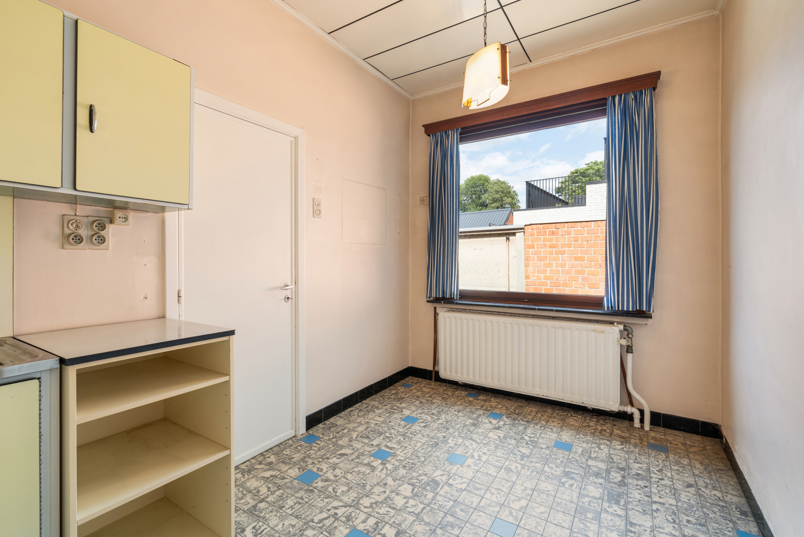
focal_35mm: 16
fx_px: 357
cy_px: 268
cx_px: 402
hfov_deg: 96.7
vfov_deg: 73.8
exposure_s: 1/3
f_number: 11
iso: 250
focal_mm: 16
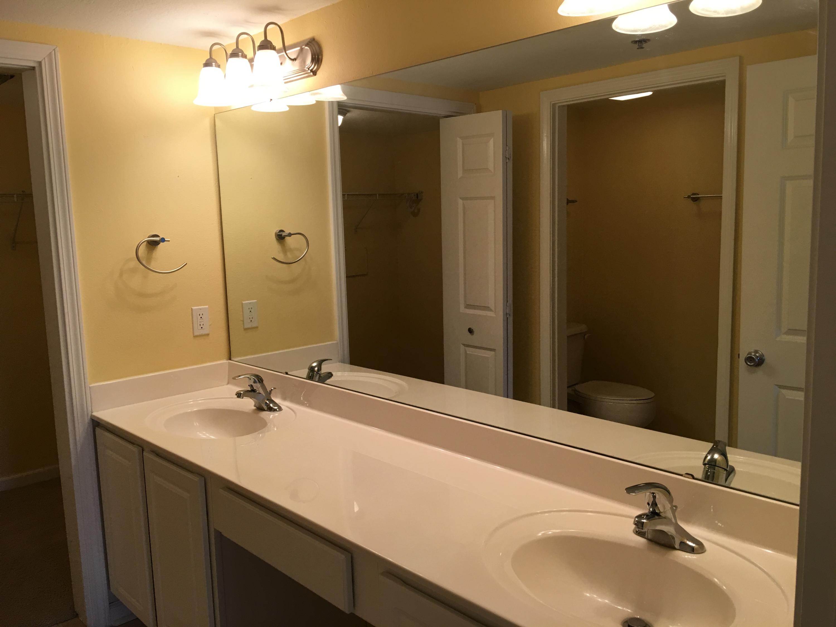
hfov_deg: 61.7
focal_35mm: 29
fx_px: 700
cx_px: 418
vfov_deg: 48.2
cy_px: 314
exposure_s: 1/30
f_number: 2.2
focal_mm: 4.15
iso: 32
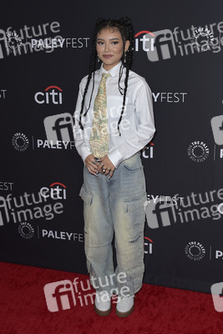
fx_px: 371
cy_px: 167
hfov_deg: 33.4
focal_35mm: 40
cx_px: 112
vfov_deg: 48.4
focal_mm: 40
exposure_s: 1/200
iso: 320
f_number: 6.3
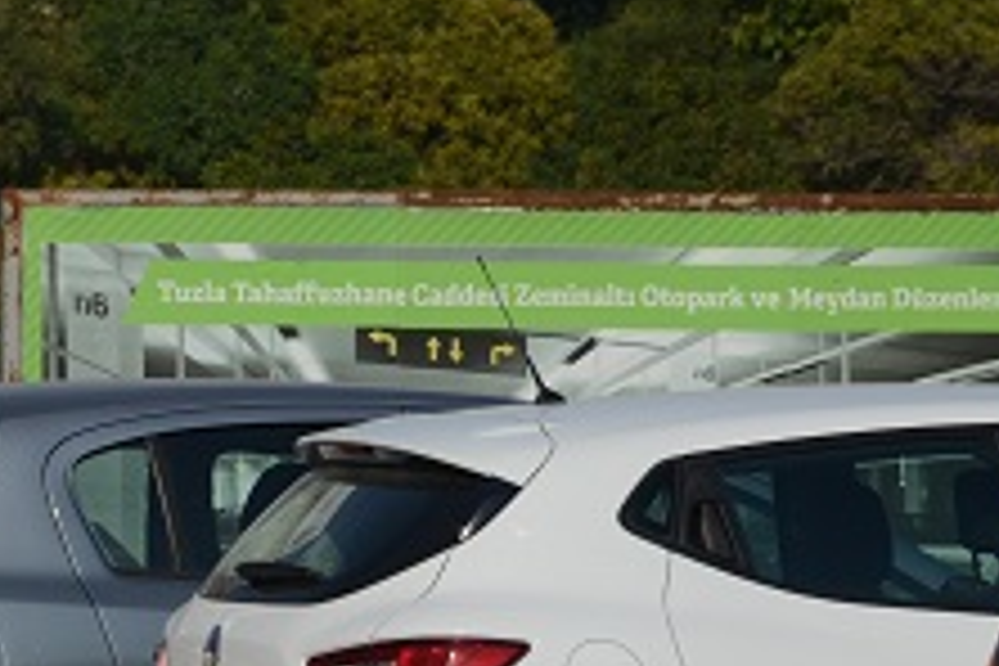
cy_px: -117
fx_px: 19479
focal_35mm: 702
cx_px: -670
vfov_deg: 2.0
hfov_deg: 2.9
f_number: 11
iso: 200
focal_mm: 180
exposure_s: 1/500
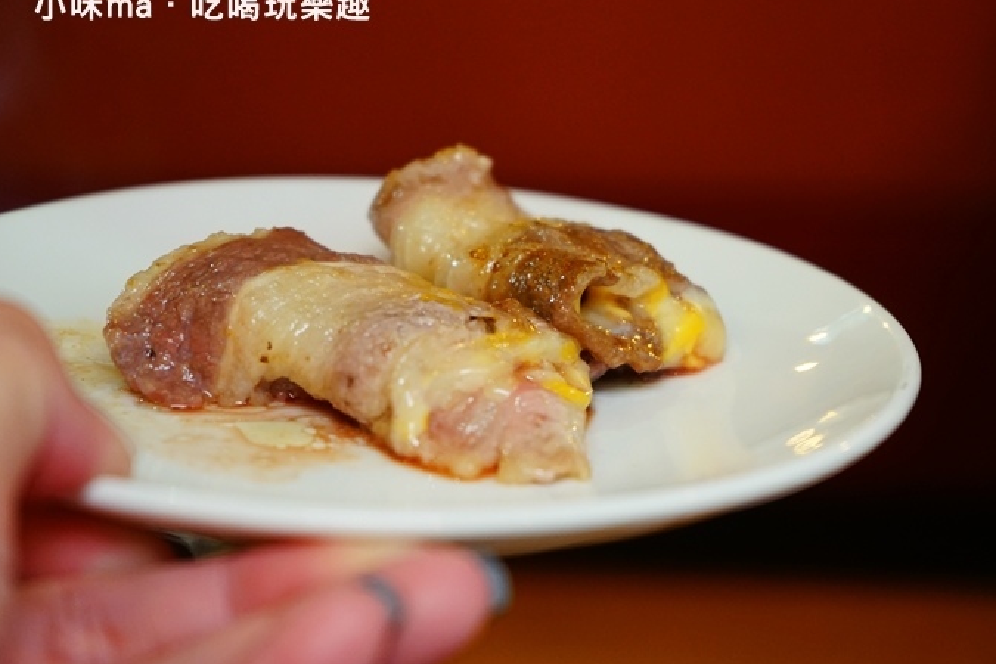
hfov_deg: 24.4
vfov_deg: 16.5
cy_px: 342
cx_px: 580
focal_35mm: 83
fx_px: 2296
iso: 1600
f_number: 5.6
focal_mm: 70
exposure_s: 1/80
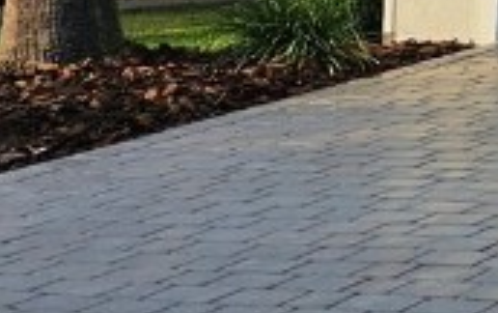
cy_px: -232
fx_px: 1971
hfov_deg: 11.3
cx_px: 1294
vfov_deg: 8.7
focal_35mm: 145
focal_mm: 6.3
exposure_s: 1/664
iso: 10
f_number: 1.7
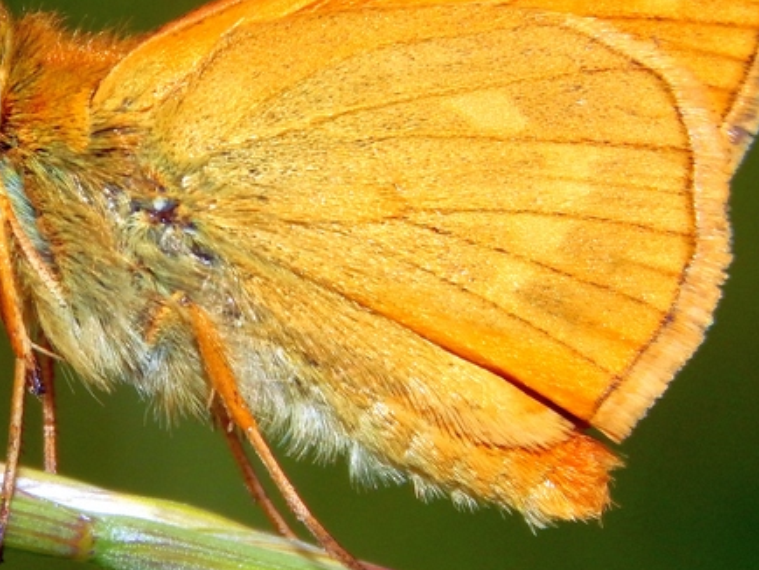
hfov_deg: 5.8
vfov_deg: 4.4
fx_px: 7437
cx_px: 283
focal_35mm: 339
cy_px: 205
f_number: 10.5
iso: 125
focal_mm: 32.8
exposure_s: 1/40
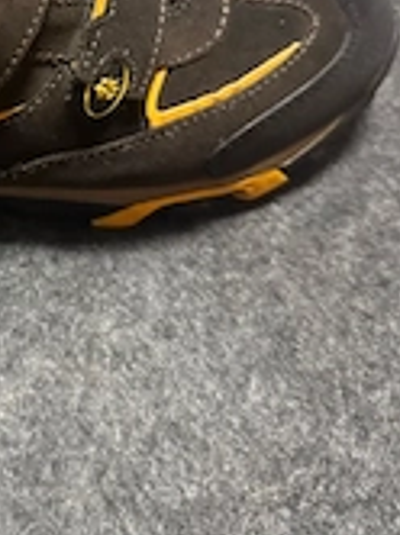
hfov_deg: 23.2
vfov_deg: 32.3
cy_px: 100
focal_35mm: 58
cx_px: -71
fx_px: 896
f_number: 1.78
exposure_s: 1/40
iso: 1000
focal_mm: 6.76
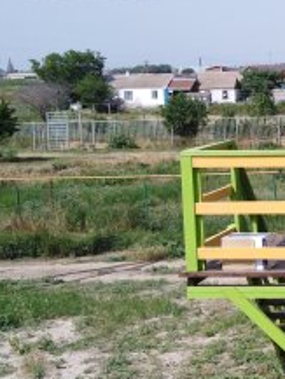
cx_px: 444
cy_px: 217
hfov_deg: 14.8
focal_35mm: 92
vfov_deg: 21.3
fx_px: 1009
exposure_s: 1/1267
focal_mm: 3.46
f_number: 2.2
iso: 100
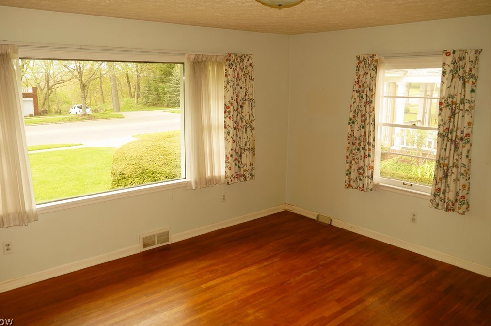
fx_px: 395
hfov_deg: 63.7
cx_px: 228
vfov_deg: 44.8
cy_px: 154
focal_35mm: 29
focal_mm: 18
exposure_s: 1/80
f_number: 4.5
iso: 100
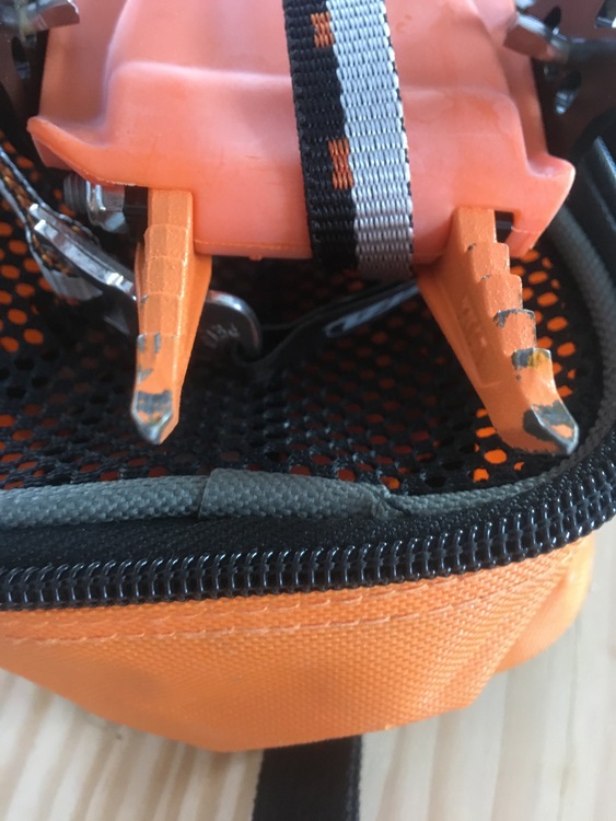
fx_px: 688
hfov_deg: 48.3
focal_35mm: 29
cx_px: 308
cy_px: 410
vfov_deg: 61.6
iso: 400
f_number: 2.2
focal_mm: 4.15
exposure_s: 1/15
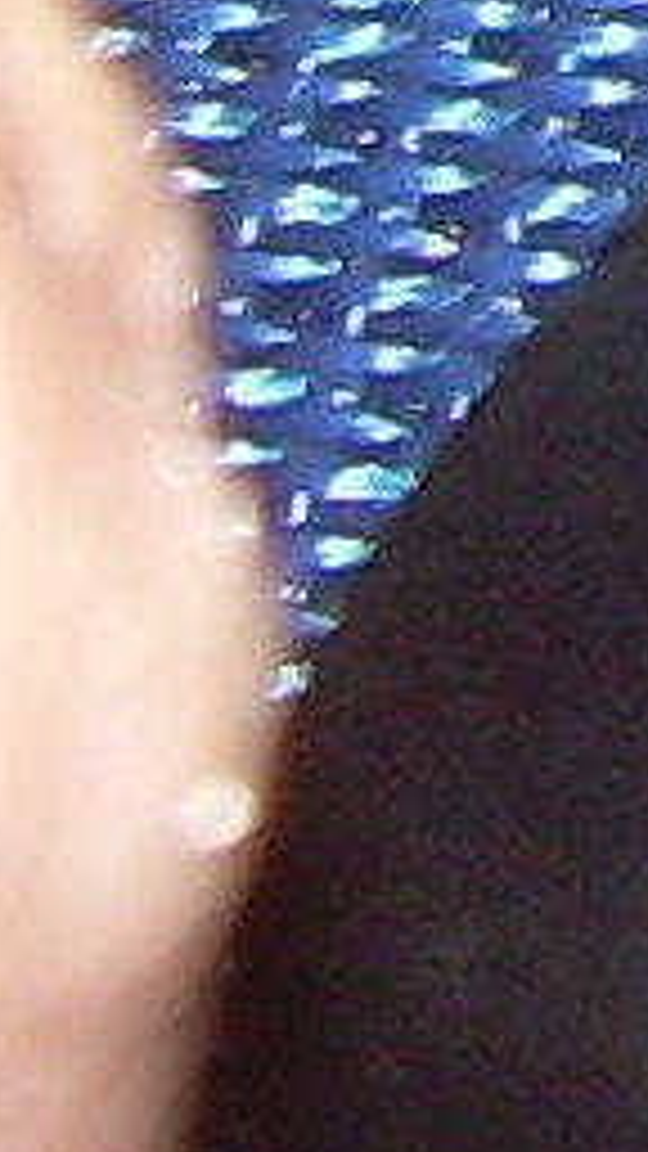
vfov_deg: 5.6
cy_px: -2007
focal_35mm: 368
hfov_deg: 3.1
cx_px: 2844
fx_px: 11241
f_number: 2.8
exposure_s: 1/60
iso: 50
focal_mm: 6.3
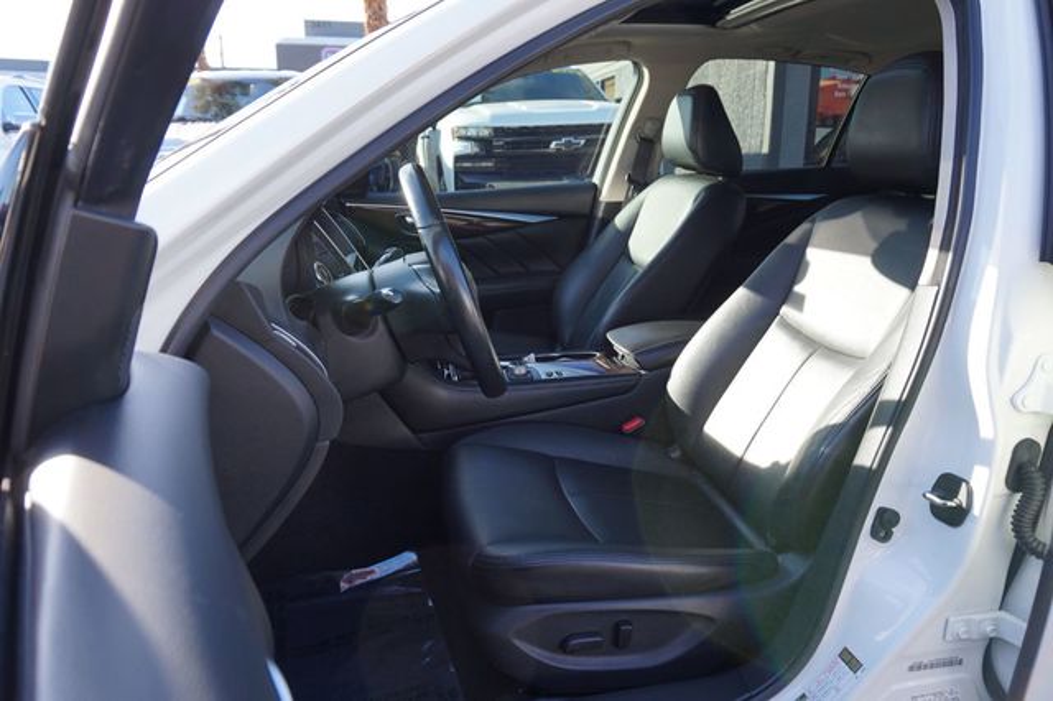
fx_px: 702
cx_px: 526
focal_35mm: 24
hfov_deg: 73.8
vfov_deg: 53.1
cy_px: 350
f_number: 5
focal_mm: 16
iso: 100
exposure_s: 1/80
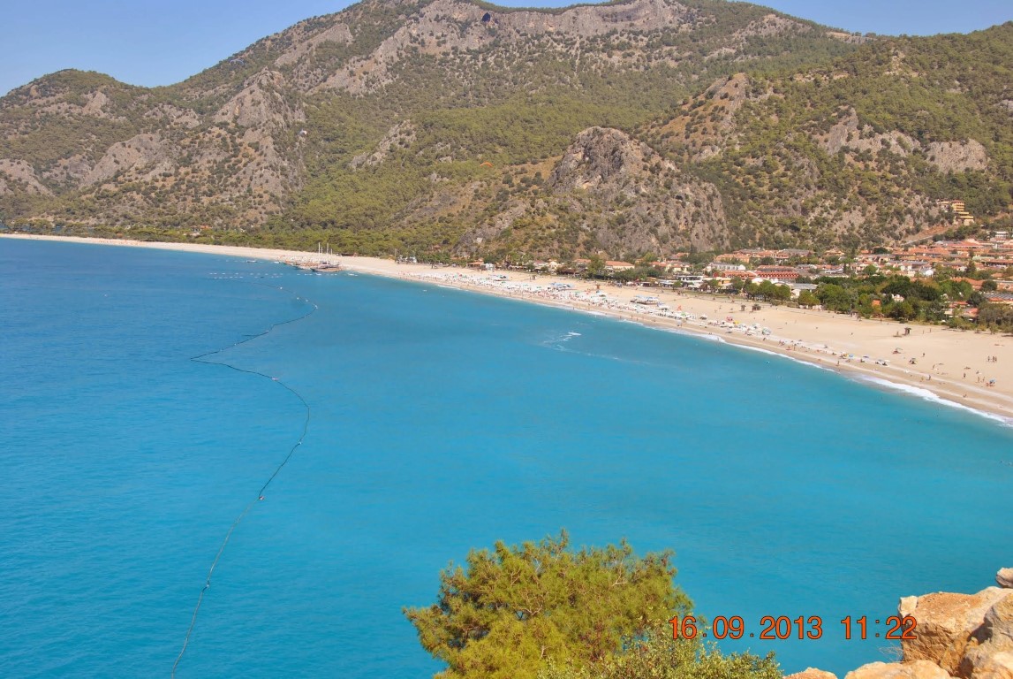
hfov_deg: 41.1
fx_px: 1352
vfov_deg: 28.2
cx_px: 506
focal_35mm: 48
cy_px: 340
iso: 100
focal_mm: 32
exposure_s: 1/250
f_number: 8
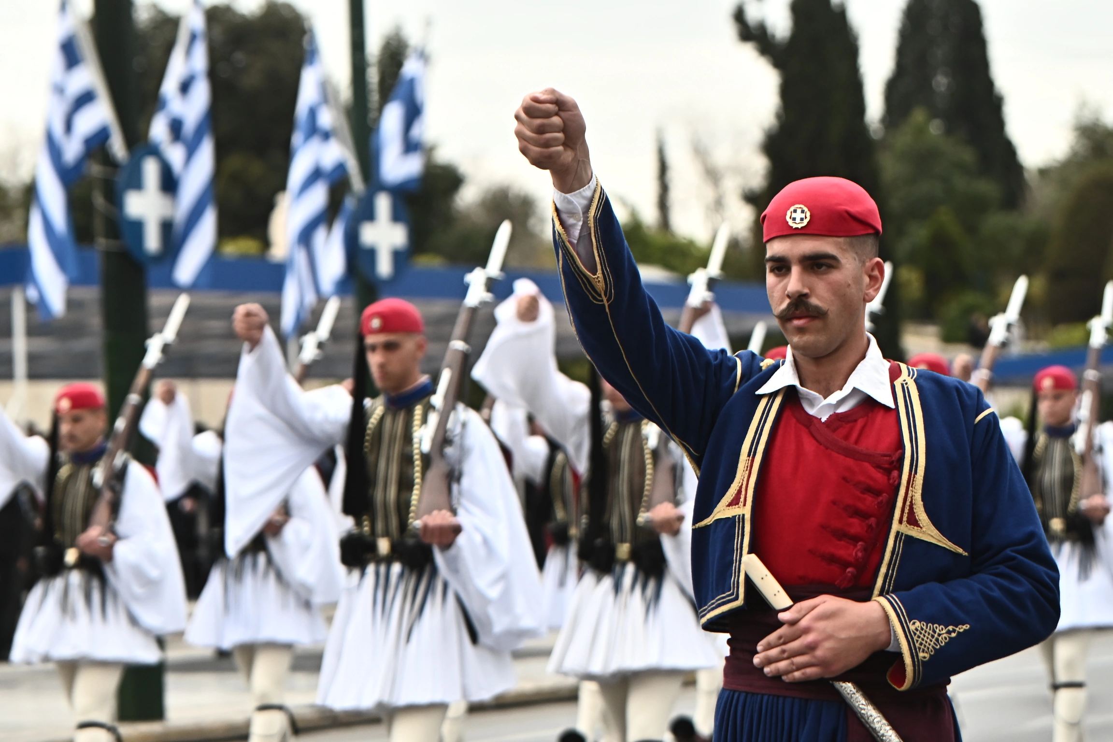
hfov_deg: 15.2
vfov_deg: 10.2
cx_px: 556
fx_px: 4173
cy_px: 371
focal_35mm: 135
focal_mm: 90
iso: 640
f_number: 3.5
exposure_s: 1/3200
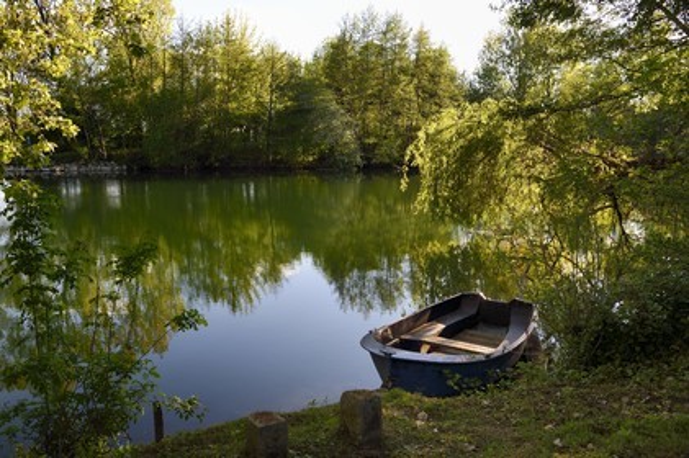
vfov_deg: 43.5
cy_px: 229
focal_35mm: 30
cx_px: 344
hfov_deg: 62.0
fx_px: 574
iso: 200
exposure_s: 1/100
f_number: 10
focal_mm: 30
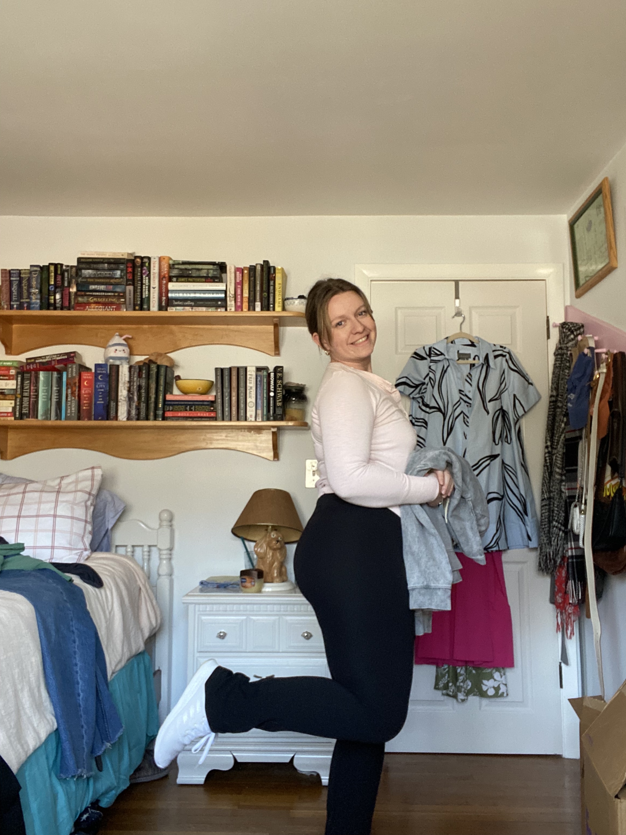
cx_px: 313
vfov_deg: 60.0
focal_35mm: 30
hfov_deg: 46.8
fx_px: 723
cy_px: 418
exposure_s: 1/60
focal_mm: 2.71
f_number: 2.2
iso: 320
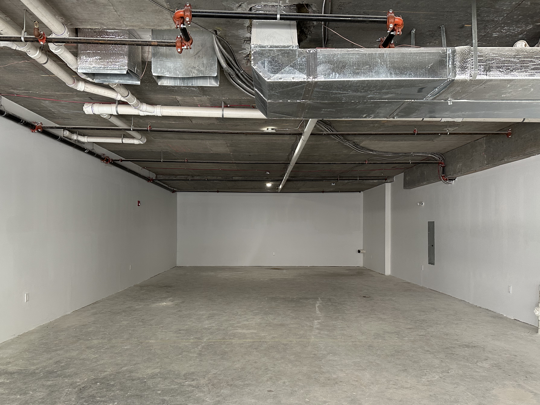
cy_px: 225
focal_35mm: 27
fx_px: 421
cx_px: 275
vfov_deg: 51.2
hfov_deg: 65.3
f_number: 1.78
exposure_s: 1/60
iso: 250
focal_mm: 6.86
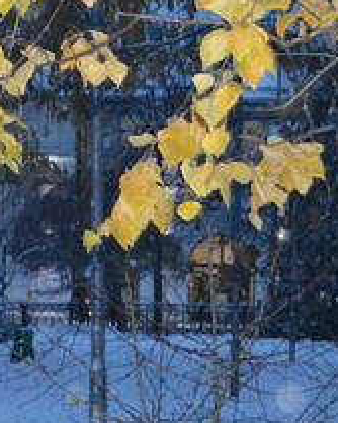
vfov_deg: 6.0
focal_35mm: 323
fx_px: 4041
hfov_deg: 4.7
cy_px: 47
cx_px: -483
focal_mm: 55
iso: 3200
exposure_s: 1/60
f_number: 5.6
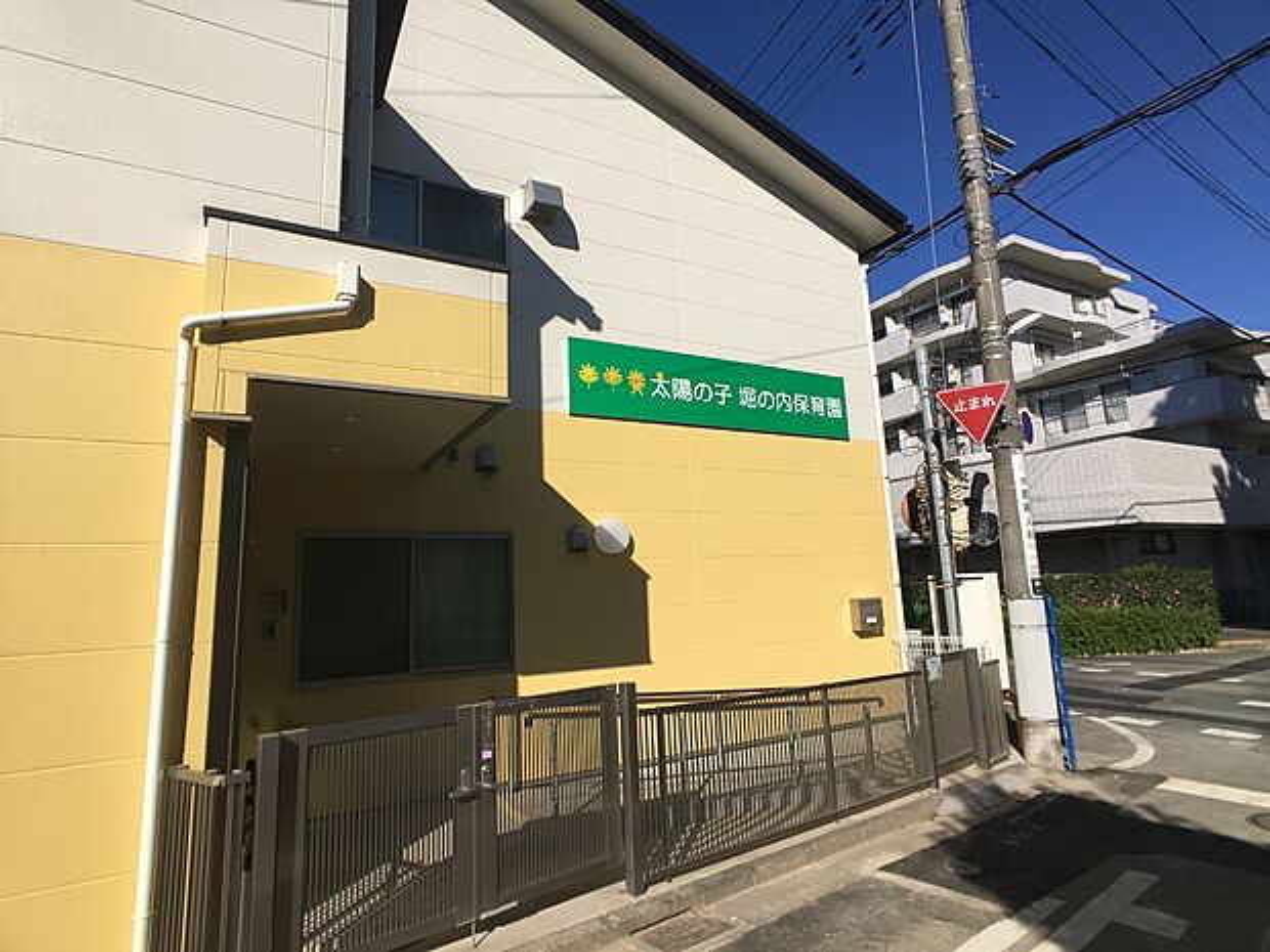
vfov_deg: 48.2
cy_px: 476
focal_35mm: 29
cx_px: 635
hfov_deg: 61.7
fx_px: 1064
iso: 25
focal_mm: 4.15
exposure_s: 1/2331
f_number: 2.2
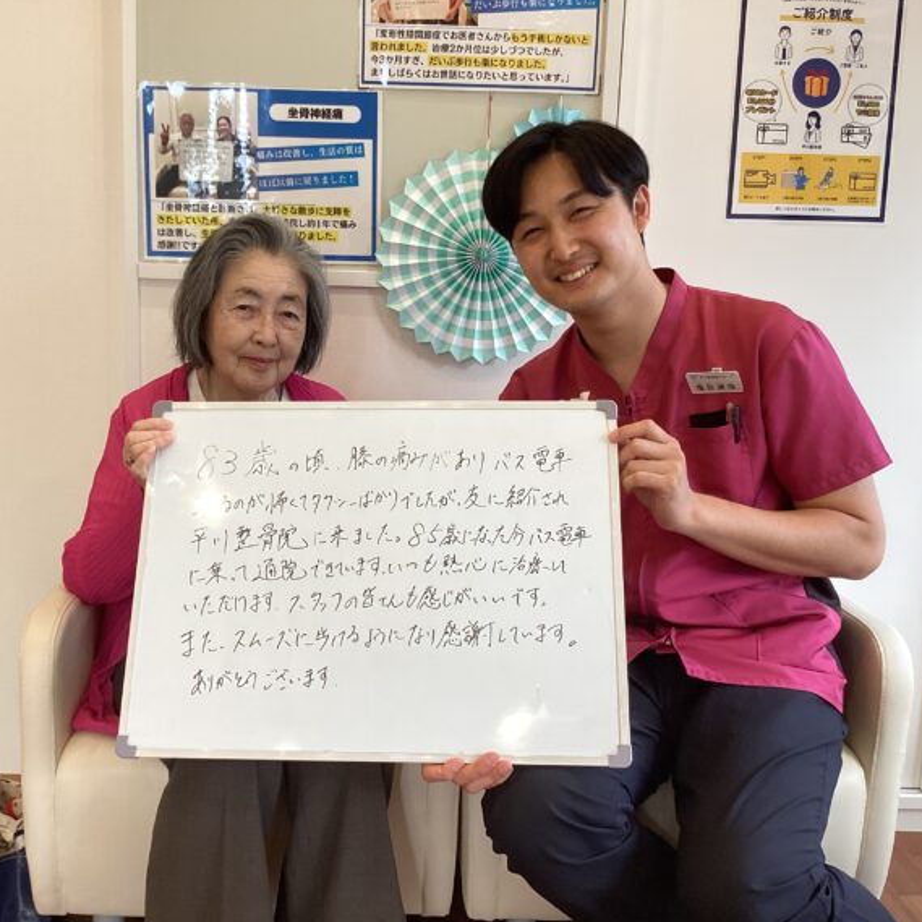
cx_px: 415
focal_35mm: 37
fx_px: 1115
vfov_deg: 44.9
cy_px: 459
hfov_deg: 44.9
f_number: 2.4
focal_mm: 3.3
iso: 100
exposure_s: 1/120
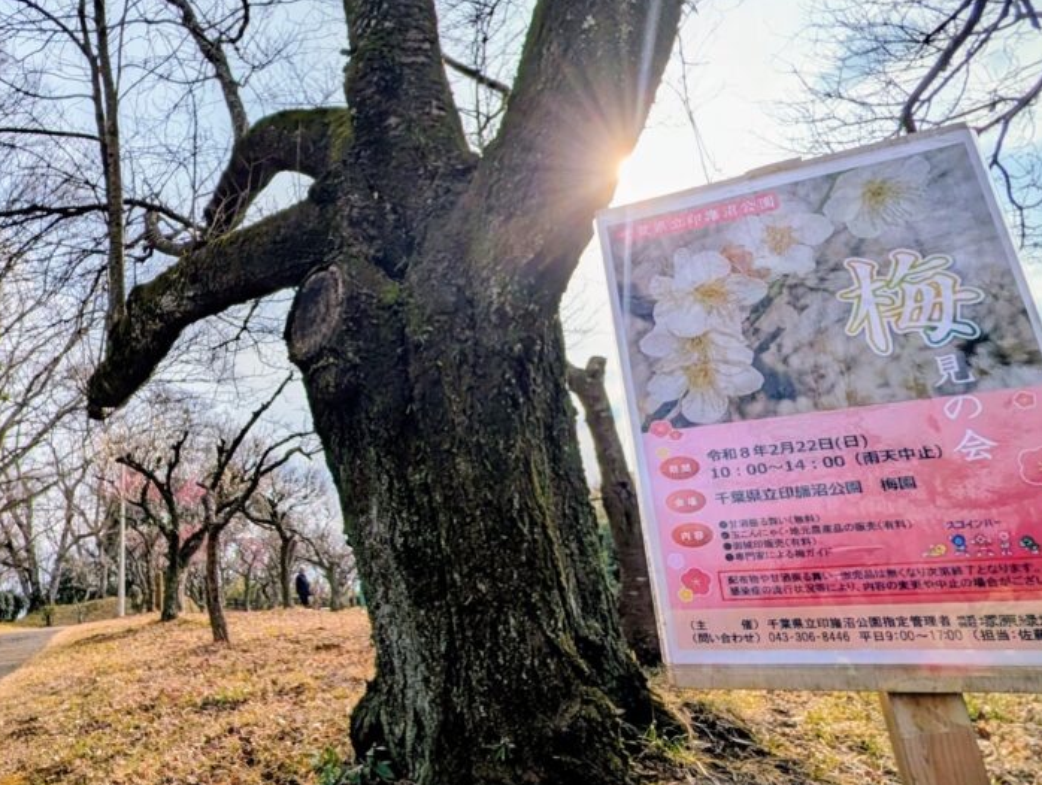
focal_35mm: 22
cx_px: 321
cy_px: 379
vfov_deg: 61.2
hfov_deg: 73.2
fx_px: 663
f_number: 1.7
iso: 56
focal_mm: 2.02
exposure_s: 1/6494
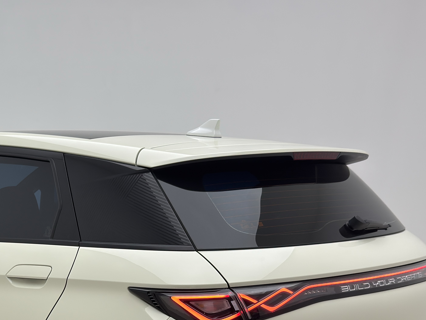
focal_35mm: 71
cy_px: 315
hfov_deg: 26.7
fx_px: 874
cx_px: 62
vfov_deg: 20.1
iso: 50
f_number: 1.78
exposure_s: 1/155
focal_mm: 6.76
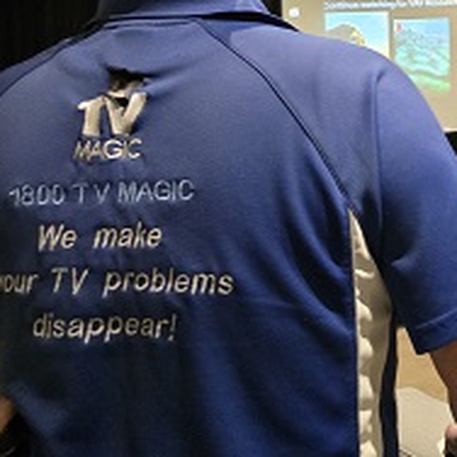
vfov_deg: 30.3
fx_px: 807
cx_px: 464
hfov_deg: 29.4
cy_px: 45
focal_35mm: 54
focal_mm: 6.3
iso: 1000
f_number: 1.7
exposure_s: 1/100
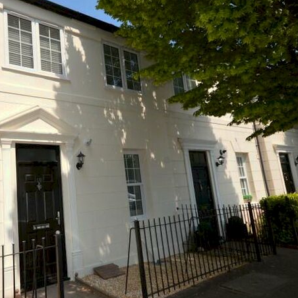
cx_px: 71
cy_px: 149
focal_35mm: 26
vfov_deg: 61.6
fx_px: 250
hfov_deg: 58.1
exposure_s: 1/200
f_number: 7.1
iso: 100
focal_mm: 13
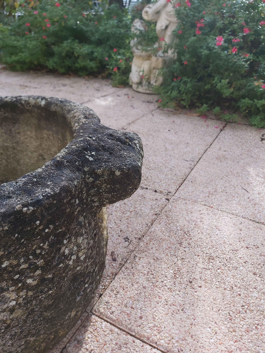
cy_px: 176
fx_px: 265
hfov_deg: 53.1
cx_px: 132
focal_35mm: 26
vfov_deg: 67.3
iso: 64
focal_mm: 3.92
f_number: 1.7
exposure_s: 1/1038
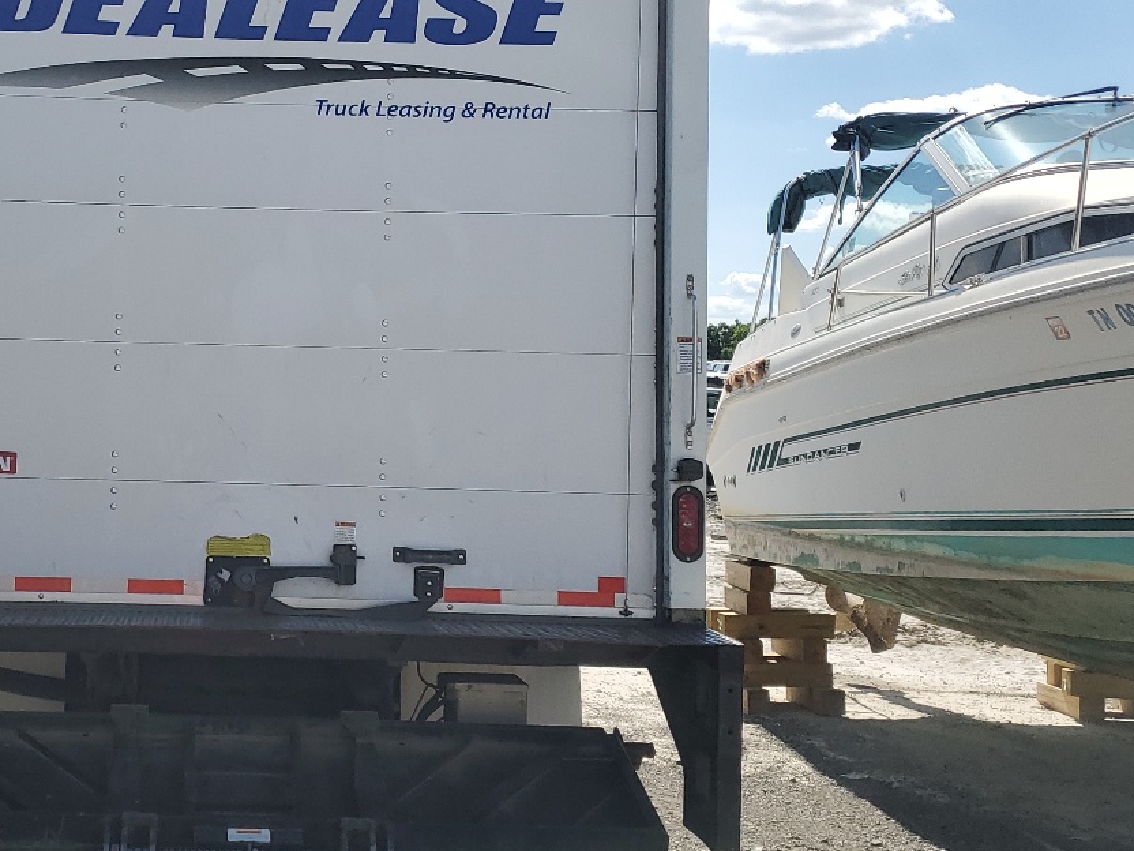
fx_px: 1638
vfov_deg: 29.1
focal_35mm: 50
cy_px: 427
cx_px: 202
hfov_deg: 36.7
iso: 50
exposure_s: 1/5000
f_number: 1.5
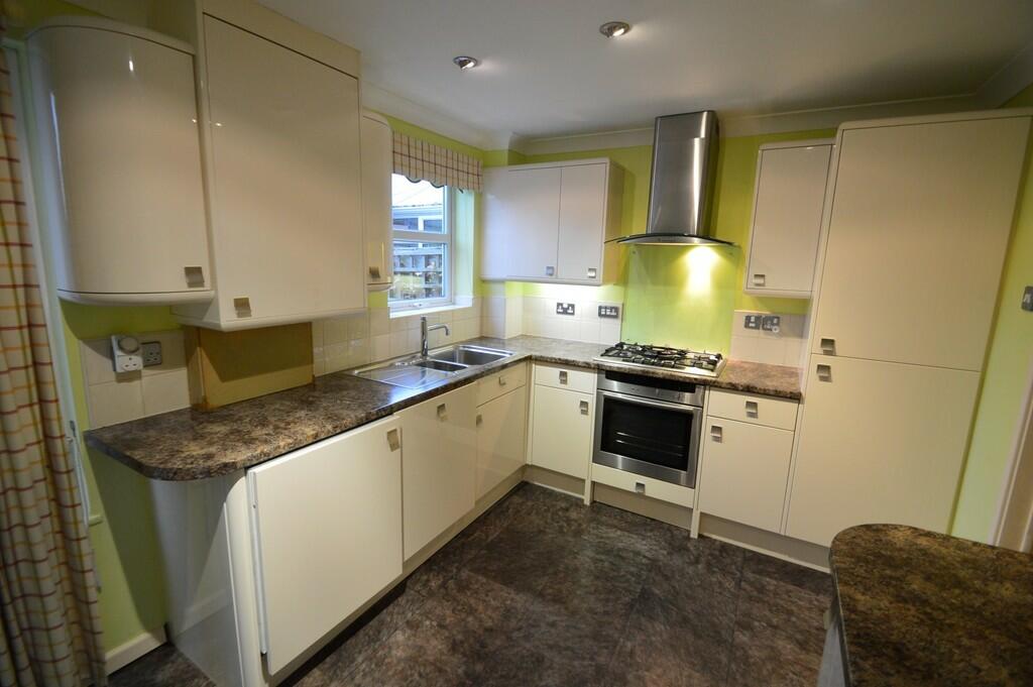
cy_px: 344
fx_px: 430
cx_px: 516
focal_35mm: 15
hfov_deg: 100.4
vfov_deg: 77.2
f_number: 3.5
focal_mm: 10
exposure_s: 1/60
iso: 800
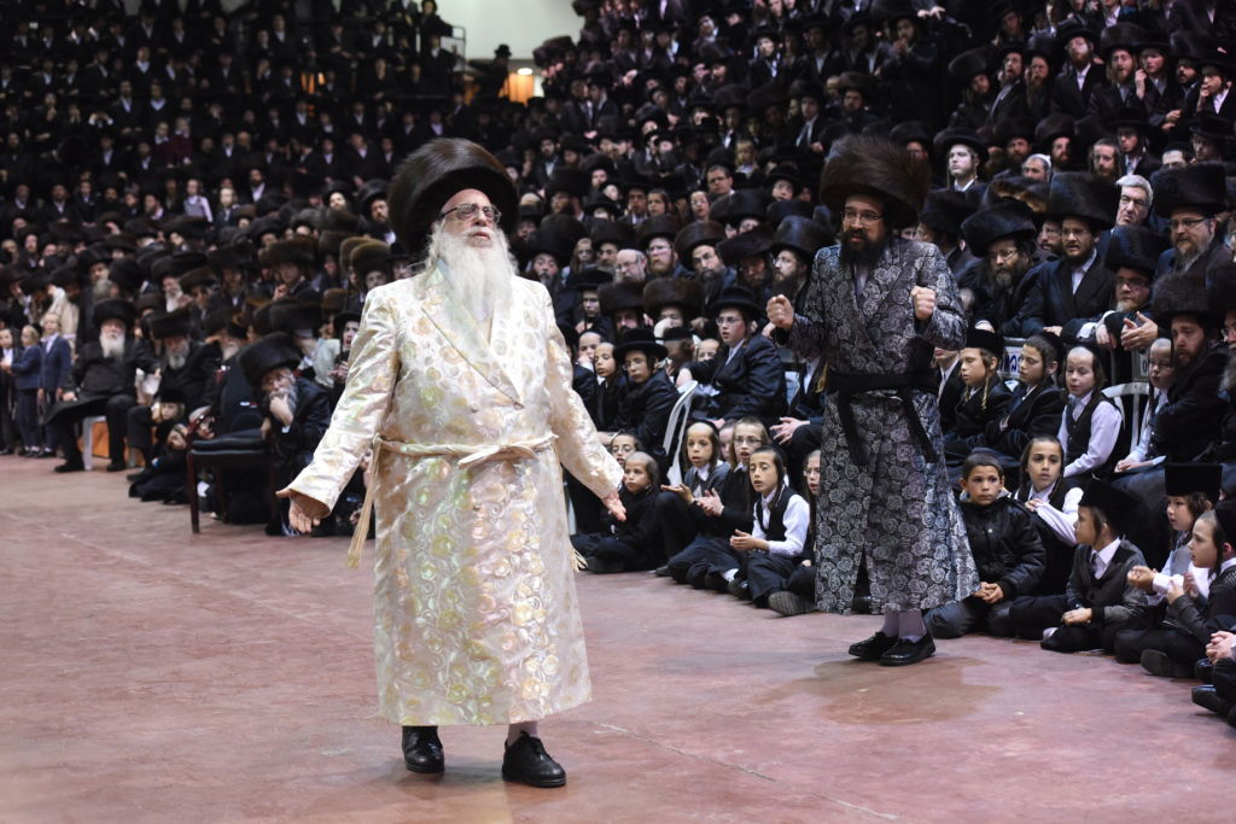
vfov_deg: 19.5
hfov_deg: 28.8
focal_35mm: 70
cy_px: 412
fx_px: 2404
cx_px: 618
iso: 2500
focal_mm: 70
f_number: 4
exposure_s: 1/125
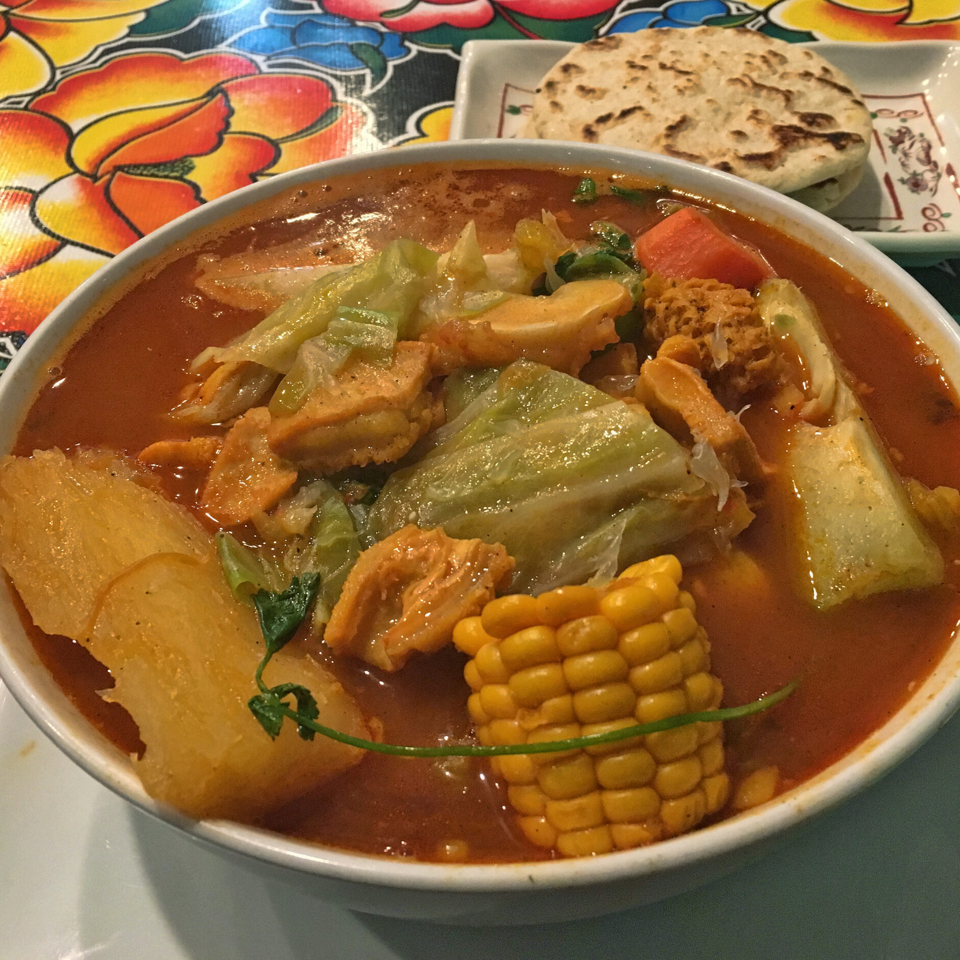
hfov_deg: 47.2
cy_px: 489
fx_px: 1098
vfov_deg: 47.2
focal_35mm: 35
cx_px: 507
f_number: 2.2
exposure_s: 1/30
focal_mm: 4.15
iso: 200
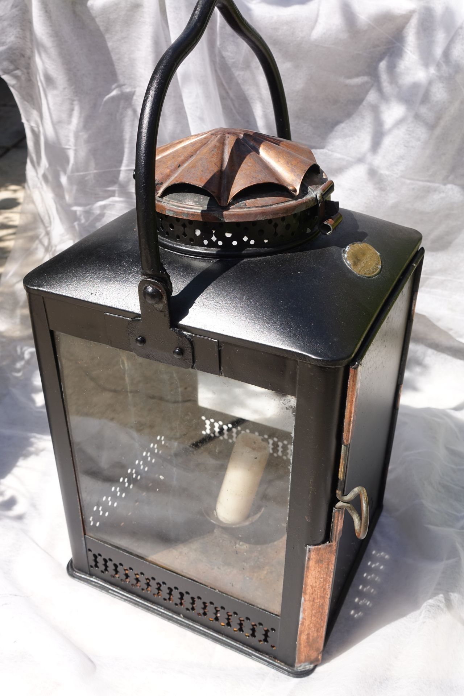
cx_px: 232
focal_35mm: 37
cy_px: 348
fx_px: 715
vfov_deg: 51.9
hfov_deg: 35.9
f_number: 5.6
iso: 125
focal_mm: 13.53
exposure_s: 1/400
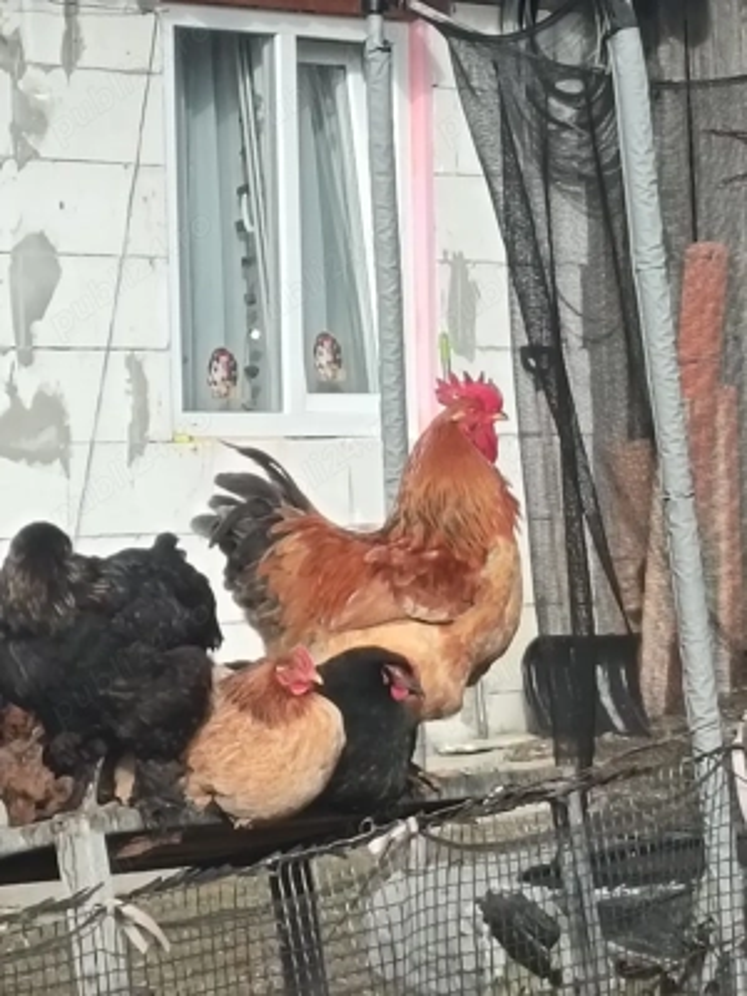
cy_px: 498
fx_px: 6905
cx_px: 374
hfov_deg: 6.2
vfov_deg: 8.2
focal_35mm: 240
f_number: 1.75
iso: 100
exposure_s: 1/294
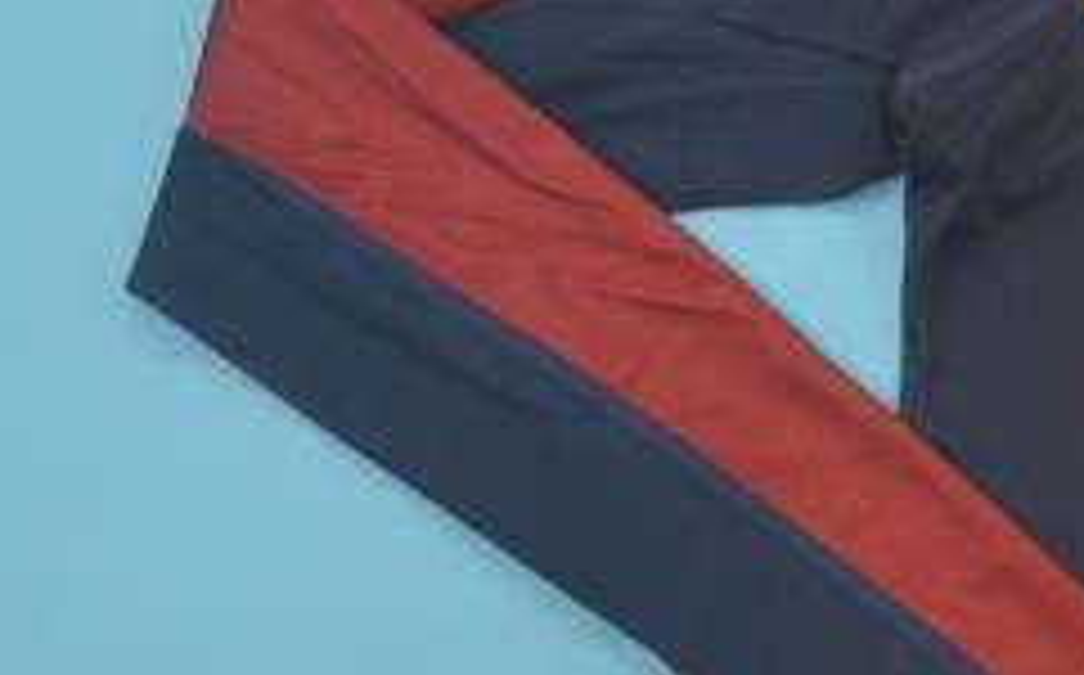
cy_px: 536
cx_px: 1885
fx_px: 4456
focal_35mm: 151
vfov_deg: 8.6
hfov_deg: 12.7
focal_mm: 22
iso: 200
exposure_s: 1/125
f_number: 3.8
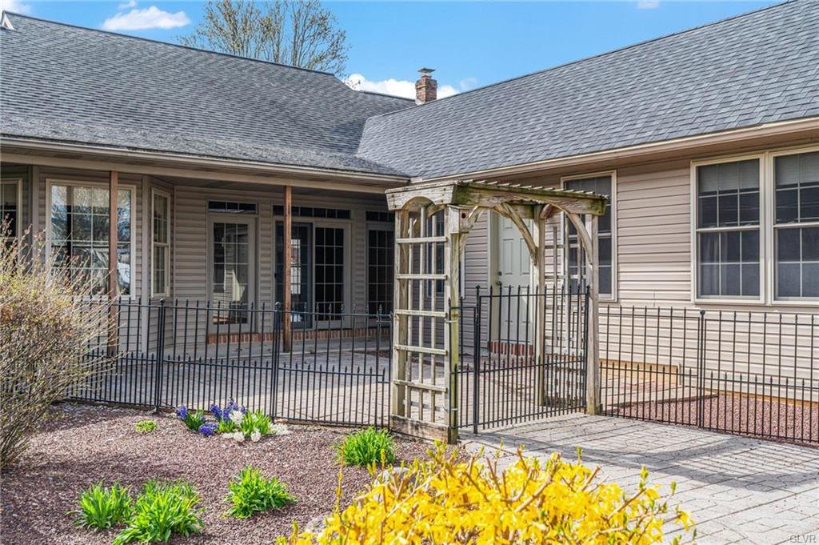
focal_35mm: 34
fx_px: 773
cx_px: 410
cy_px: 272
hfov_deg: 55.8
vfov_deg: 38.8
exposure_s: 1/500
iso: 320
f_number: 7.1
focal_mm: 34
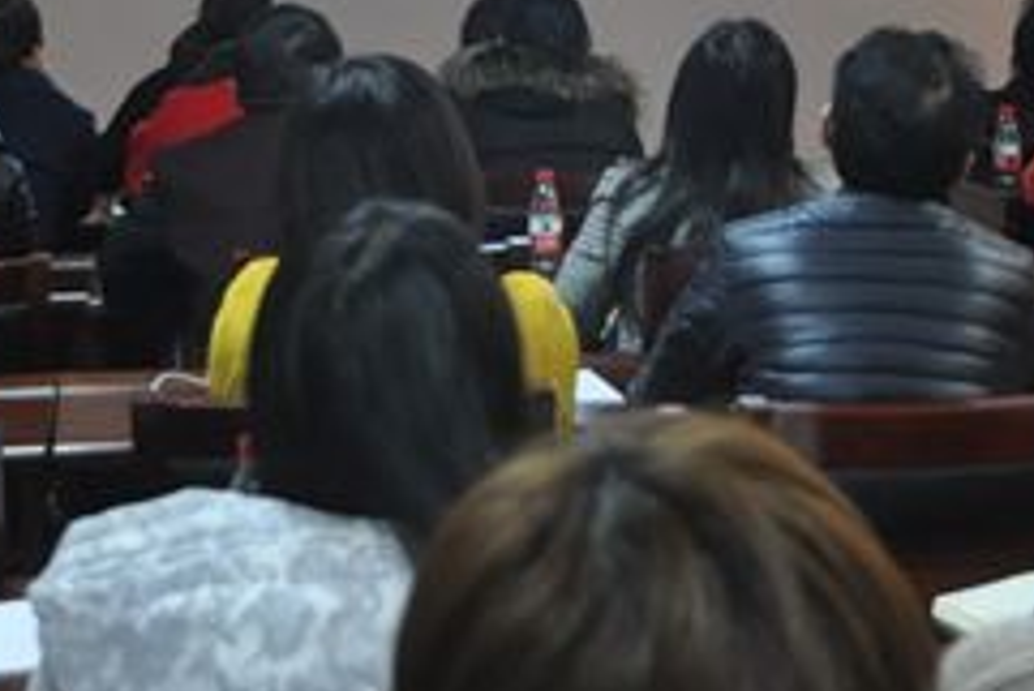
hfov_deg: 24.7
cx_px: 605
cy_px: 67
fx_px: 2357
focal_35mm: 82
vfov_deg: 16.5
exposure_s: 1/30
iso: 1600
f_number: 4
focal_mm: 22
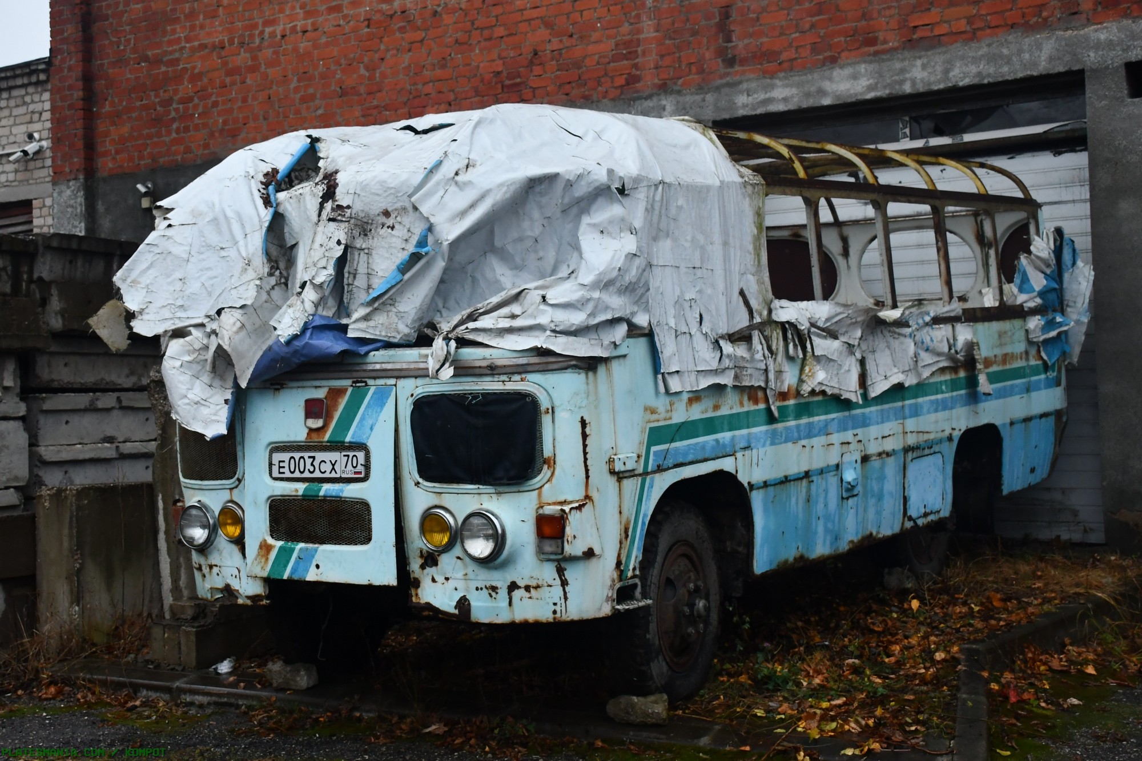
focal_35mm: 40
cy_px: 380
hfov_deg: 48.5
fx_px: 1269
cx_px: 571
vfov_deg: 33.4
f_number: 5
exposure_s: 1/100
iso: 1000
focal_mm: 27
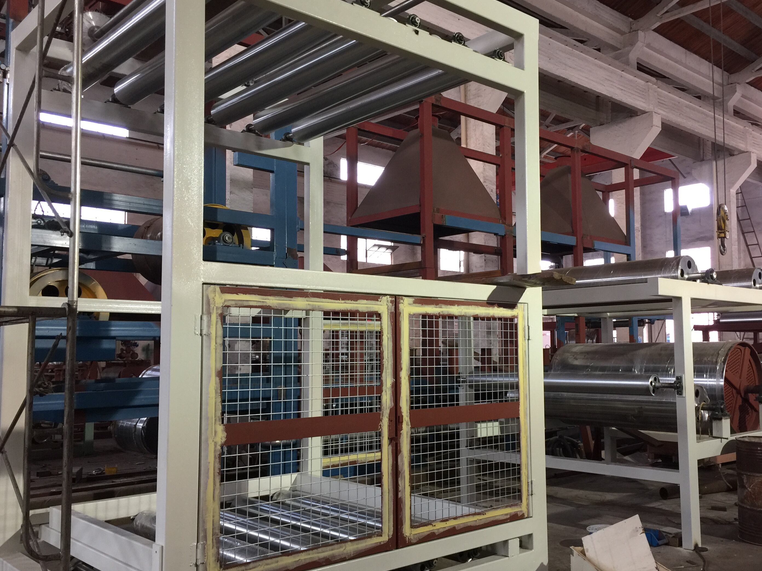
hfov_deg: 53.7
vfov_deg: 41.8
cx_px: 442
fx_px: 748
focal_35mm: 34
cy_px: 297
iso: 64
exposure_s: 1/17
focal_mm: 4.15
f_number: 2.2
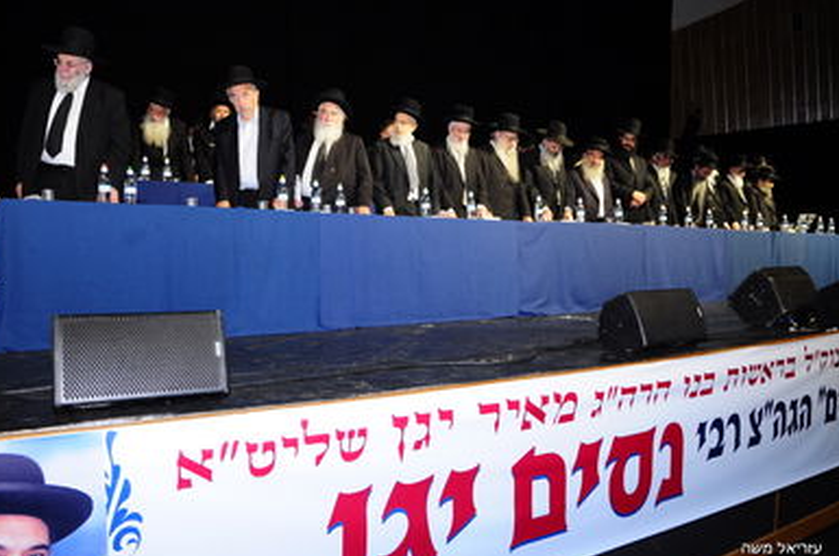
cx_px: 408
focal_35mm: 27
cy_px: 285
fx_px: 617
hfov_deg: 68.4
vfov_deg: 48.5
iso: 800
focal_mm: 17
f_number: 4
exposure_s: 1/60
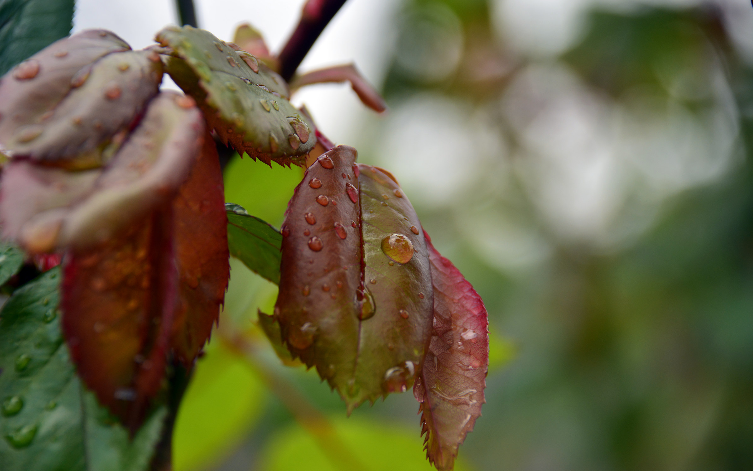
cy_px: 226
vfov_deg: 6.3
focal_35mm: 208
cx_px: 376
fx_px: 4259
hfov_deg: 10.1
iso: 250
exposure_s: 1/200
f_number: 5.6
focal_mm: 135
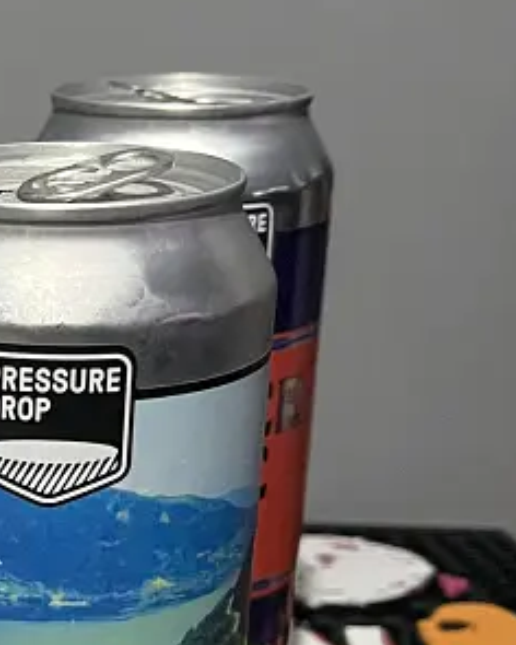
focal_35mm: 88
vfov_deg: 21.4
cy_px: 553
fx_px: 1680
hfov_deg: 16.3
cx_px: -206
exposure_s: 1/31
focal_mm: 5.1
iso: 500
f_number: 1.6
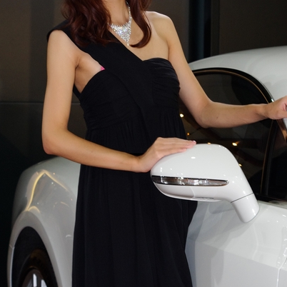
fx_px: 1454
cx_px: 165
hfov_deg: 11.3
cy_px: 129
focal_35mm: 155
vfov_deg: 11.3
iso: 800
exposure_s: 1/50
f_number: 8
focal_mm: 70
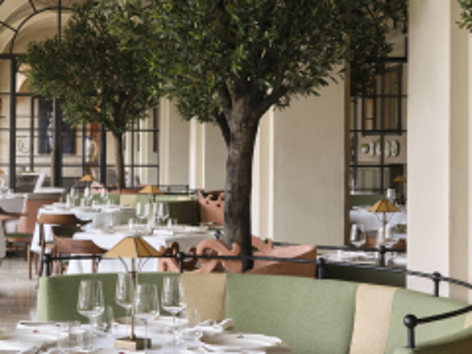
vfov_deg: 18.4
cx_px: 106
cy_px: 148
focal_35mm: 80
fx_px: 1091
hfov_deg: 24.1
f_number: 16
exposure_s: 1/1.59
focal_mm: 40.3
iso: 400
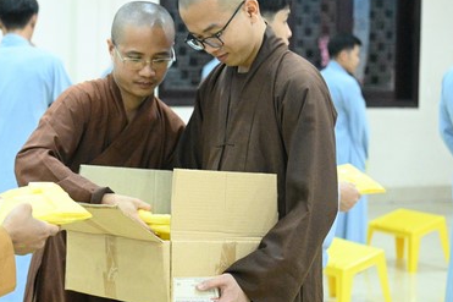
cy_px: 92
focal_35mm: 91
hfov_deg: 22.1
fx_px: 1145
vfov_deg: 15.0
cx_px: 98
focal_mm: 52
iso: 20000
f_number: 4
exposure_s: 1/250
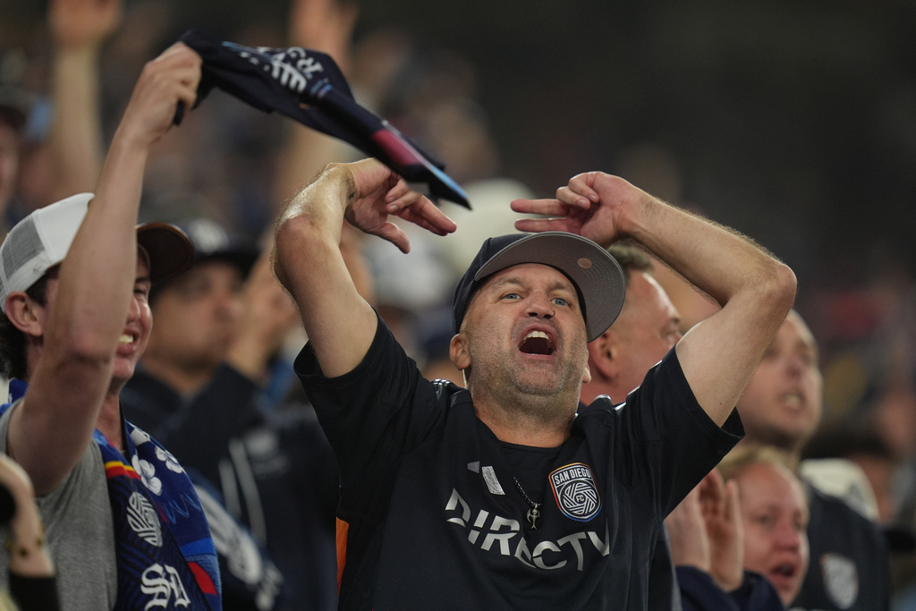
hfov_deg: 5.2
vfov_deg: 3.4
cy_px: 306
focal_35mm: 400
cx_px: 458
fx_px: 10179
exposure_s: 1/2000
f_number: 2.8
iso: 2500
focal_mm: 400
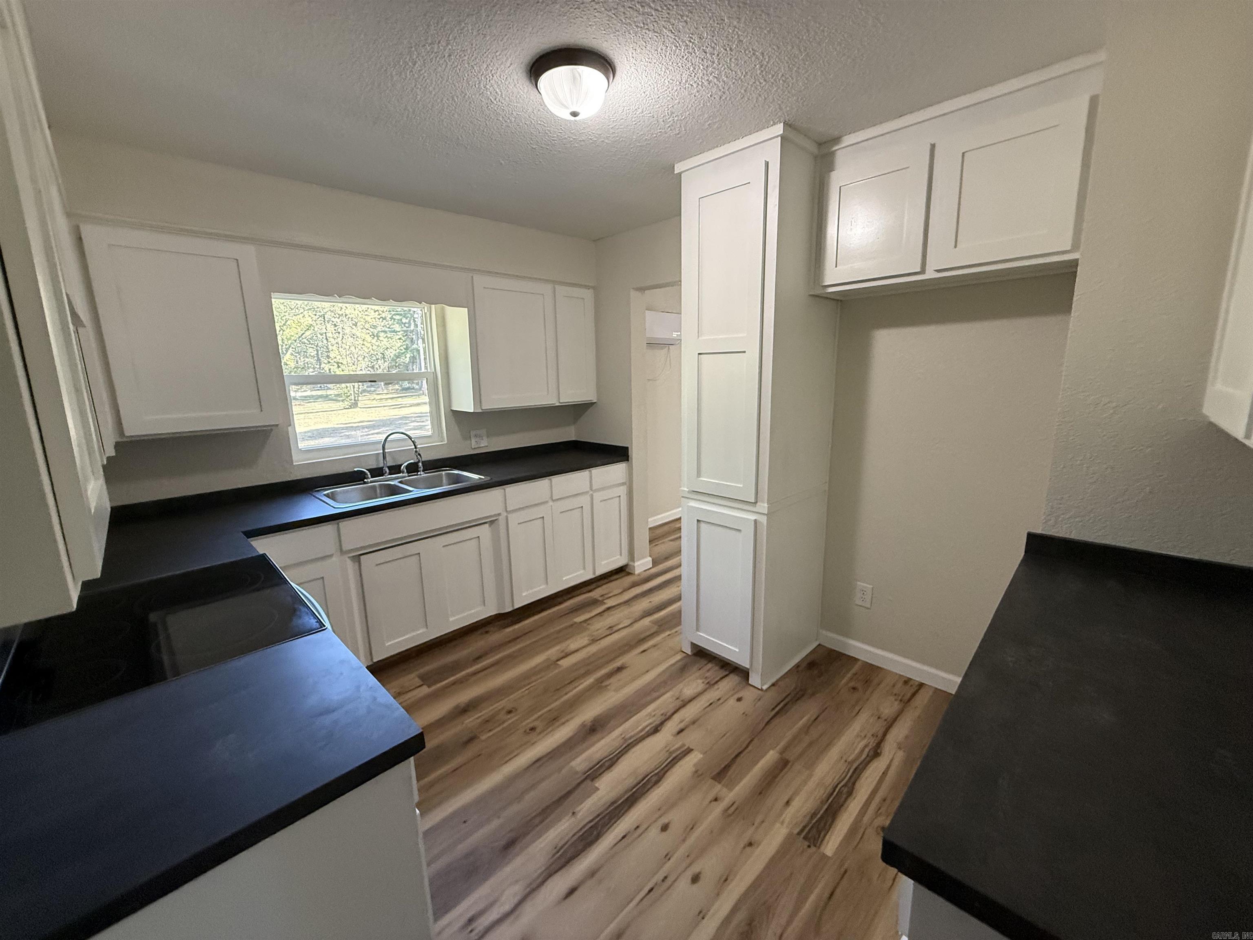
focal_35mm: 14
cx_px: 626
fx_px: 507
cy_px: 470
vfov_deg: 85.7
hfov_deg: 102.1
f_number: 2.2
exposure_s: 1/120
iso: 400
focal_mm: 2.22
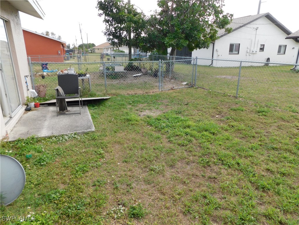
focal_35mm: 23
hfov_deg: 73.9
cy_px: 112
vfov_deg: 58.9
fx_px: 199
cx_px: 150
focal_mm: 4
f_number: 3
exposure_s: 1/640
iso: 125
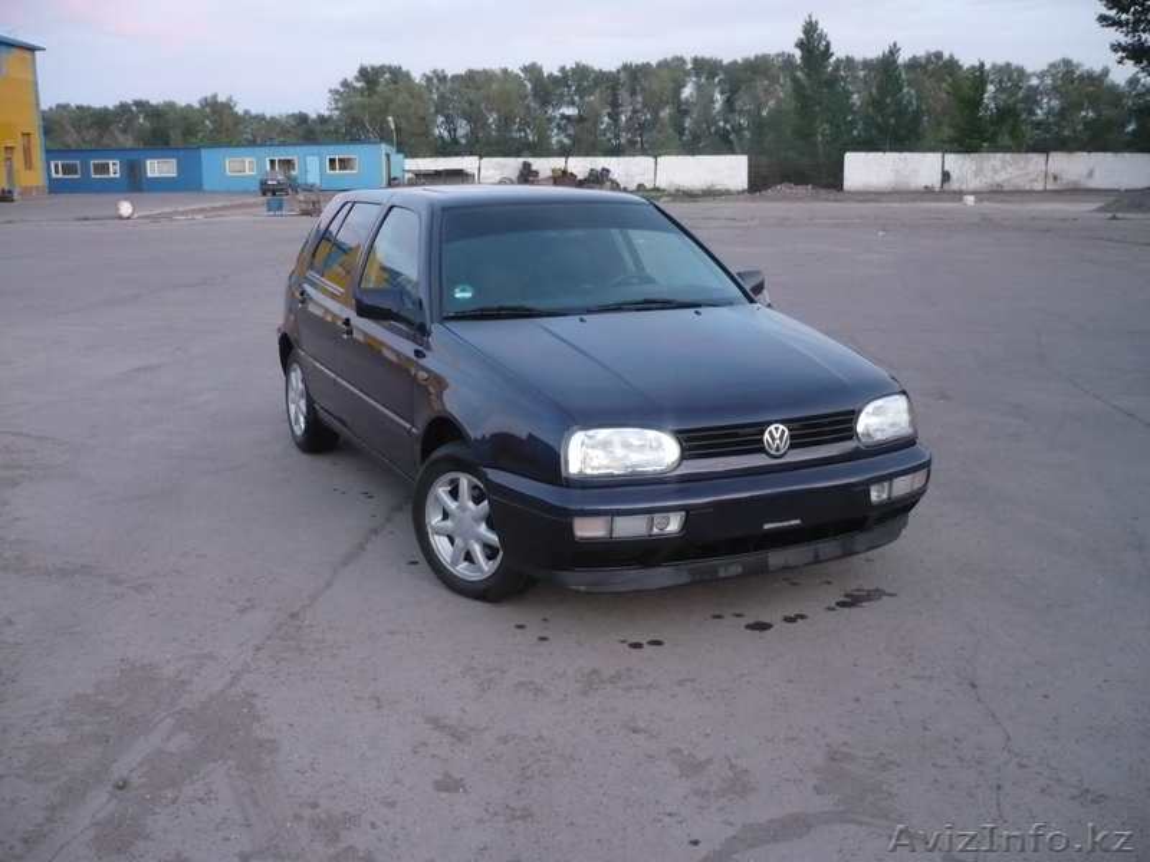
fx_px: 1163
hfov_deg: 52.6
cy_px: 431
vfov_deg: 40.7
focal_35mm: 35
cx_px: 575
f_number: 2.8
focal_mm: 5.8
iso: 320
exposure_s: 1/30
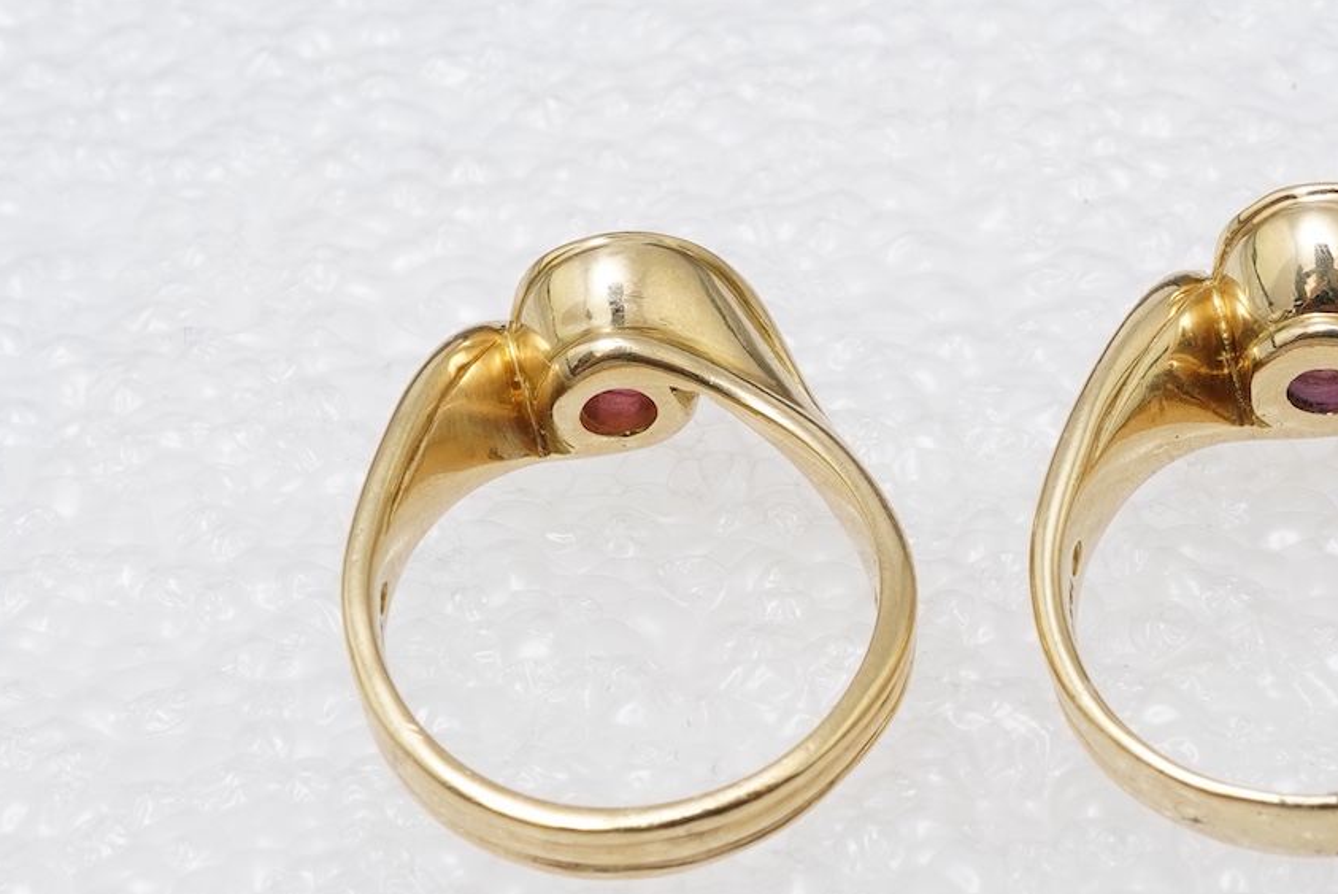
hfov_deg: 21.1
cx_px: 926
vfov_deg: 14.3
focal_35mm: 96
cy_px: 486
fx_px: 3570
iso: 500
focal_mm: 30
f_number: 22
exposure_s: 1/125
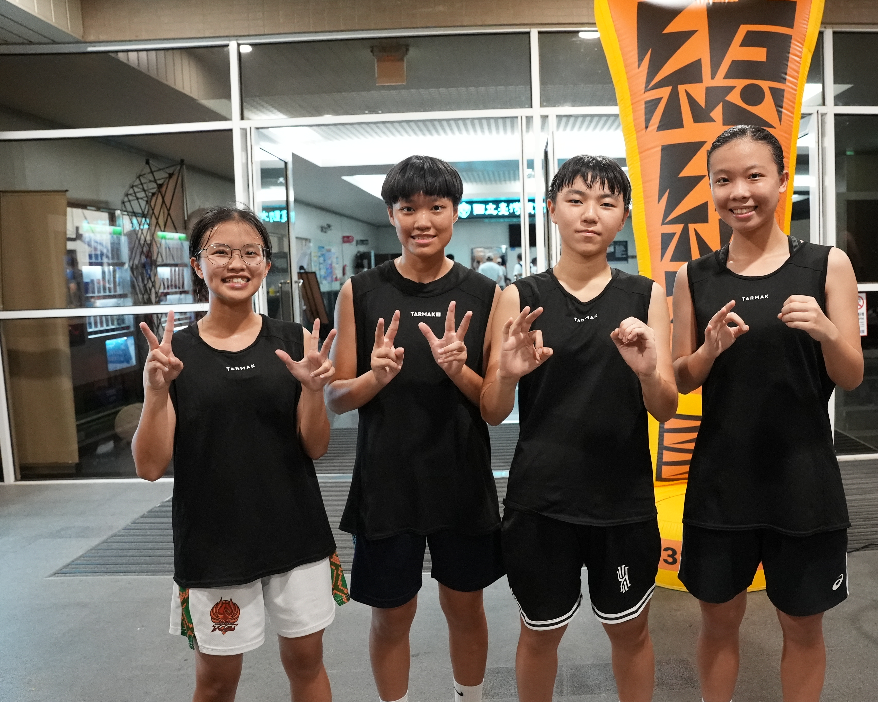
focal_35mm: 28
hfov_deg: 61.4
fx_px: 728
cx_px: 545
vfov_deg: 51.5
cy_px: 346
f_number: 4.5
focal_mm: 24
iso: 12800
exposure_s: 1/200
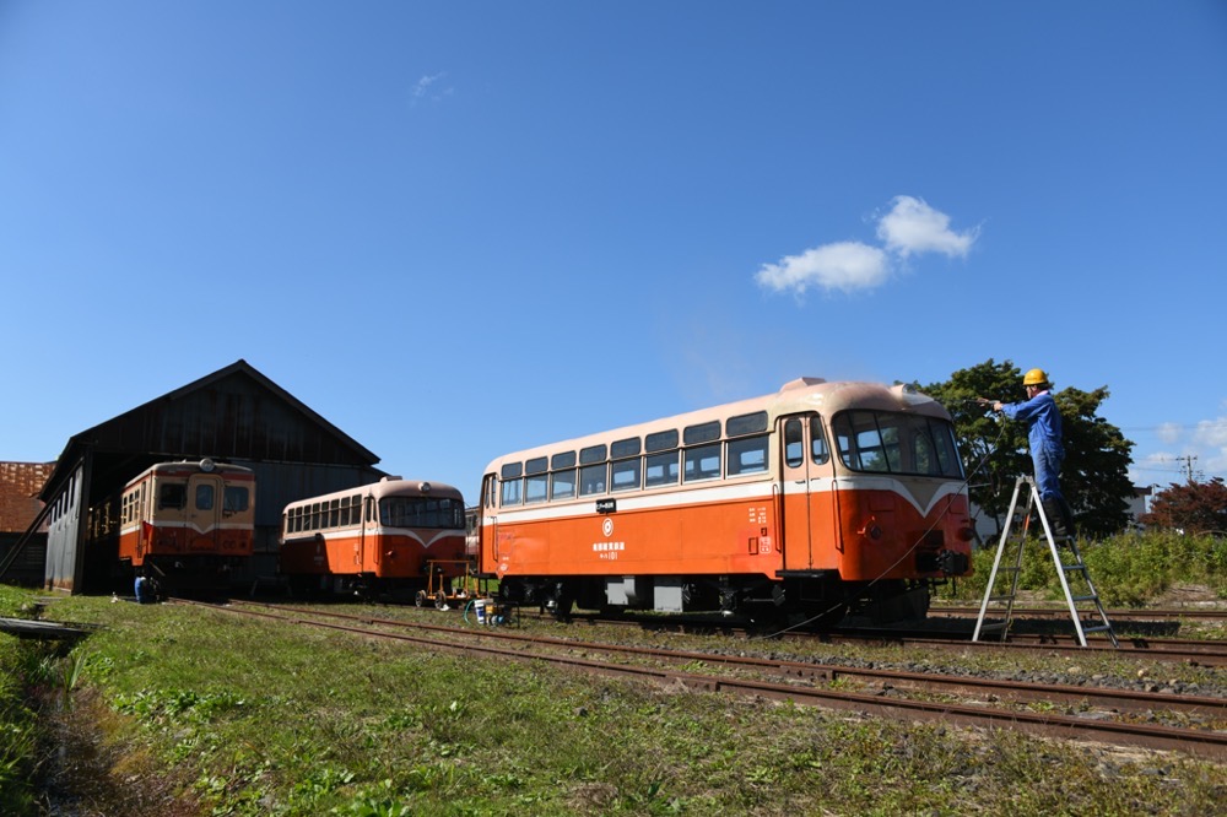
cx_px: 614
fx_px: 954
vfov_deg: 46.4
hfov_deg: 65.5
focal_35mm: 28
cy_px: 408
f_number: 6.3
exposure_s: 1/500
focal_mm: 28
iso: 100
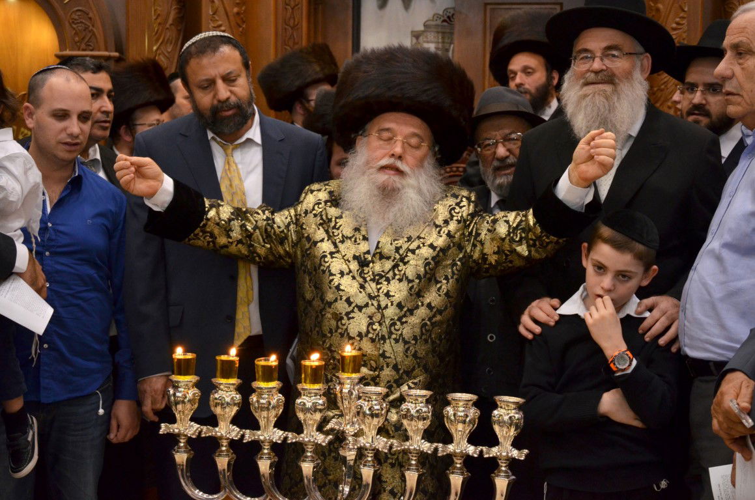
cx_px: 378
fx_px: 1256
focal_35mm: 60
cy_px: 250
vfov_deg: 22.5
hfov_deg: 33.5
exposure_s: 1/60
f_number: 8
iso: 1250
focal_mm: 40
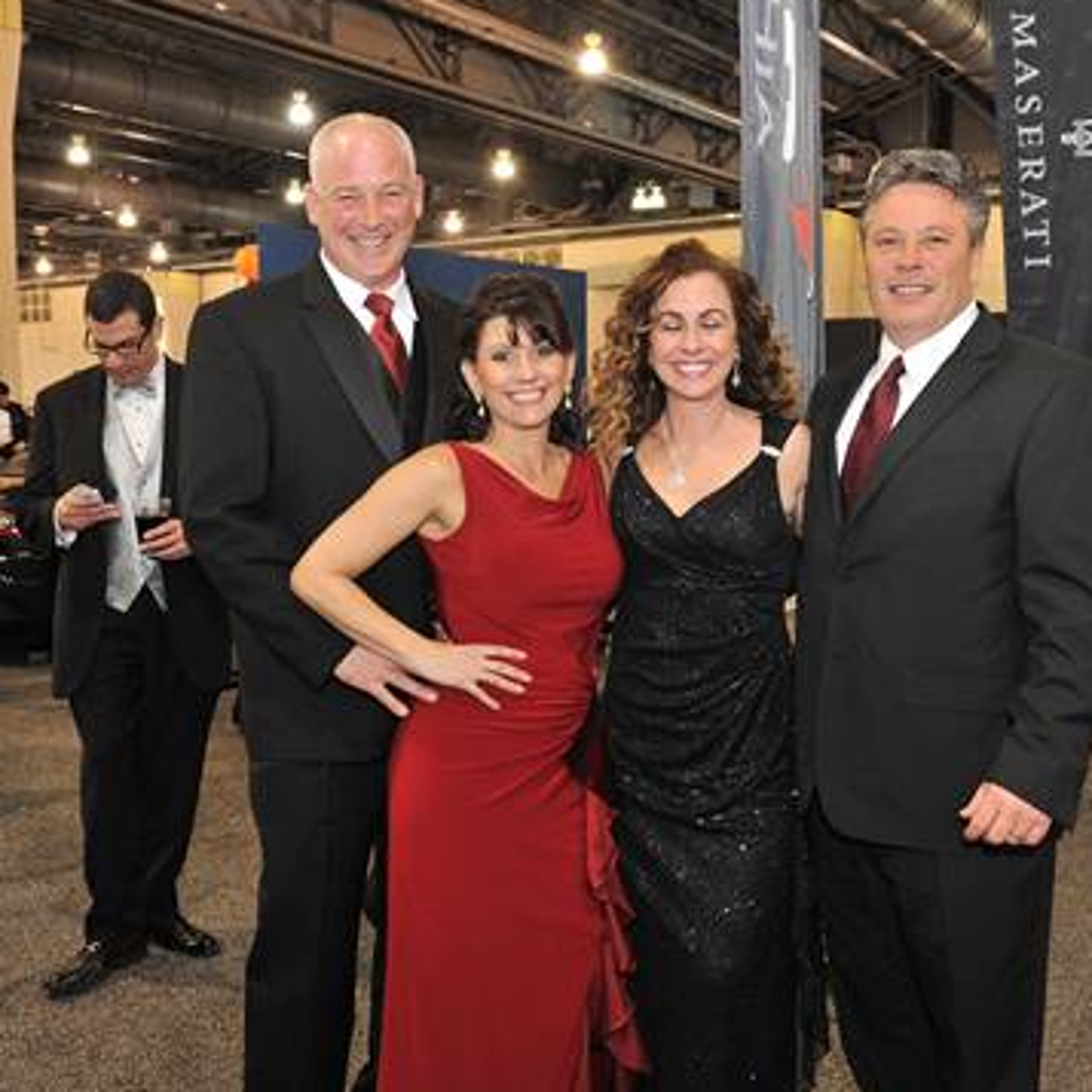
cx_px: 523
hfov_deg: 43.8
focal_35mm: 38
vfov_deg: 43.9
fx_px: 1356
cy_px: 538
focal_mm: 29
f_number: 5
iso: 1250
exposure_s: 1/100
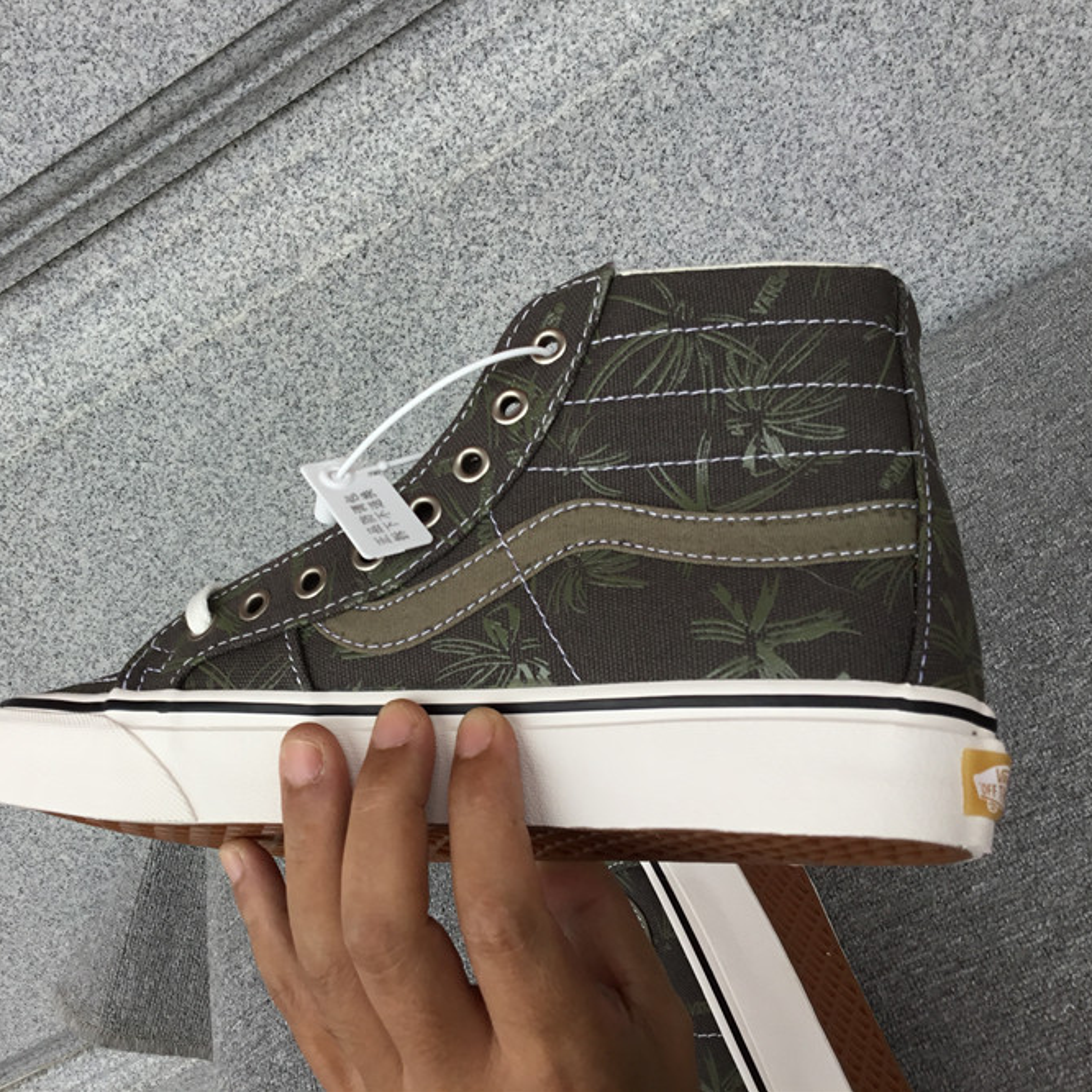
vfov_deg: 44.9
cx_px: 408
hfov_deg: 44.6
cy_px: 540
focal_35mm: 37
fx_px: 1321
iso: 25
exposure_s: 1/203
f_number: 2.4
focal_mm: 3.3
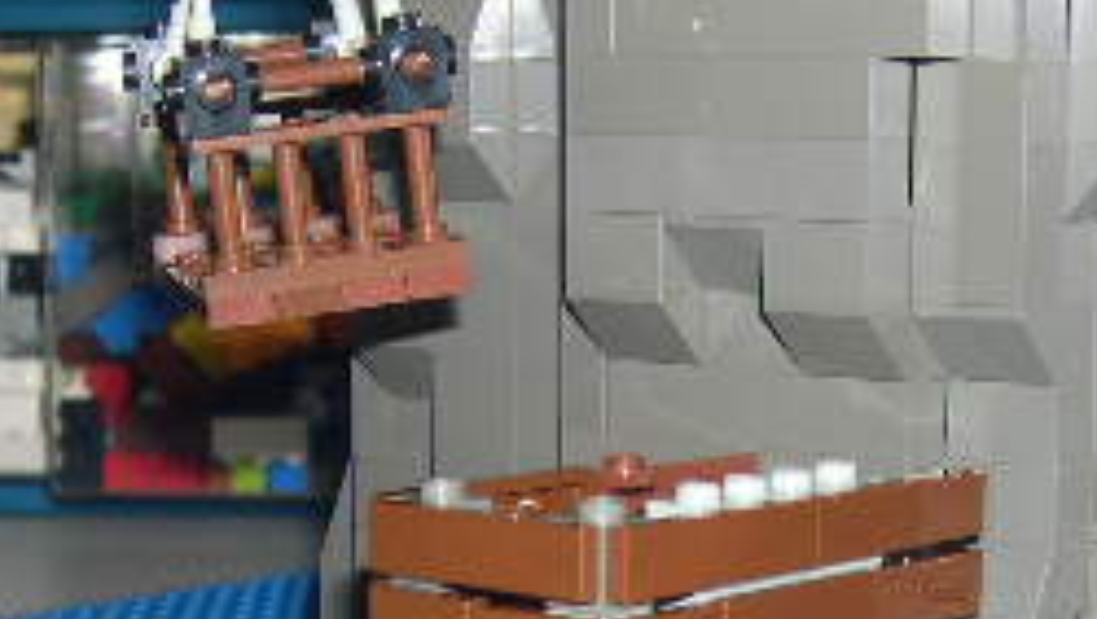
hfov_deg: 20.1
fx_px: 3085
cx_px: 658
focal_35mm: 106
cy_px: 733
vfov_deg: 11.2
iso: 100
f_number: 2.8
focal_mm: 8
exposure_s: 1/60
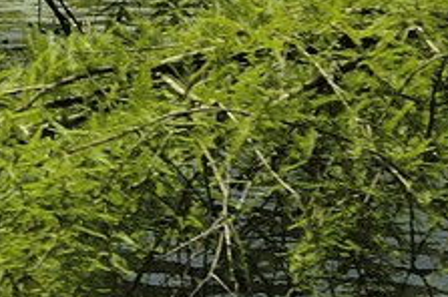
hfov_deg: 6.0
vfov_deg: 4.5
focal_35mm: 302
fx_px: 3753
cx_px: -1129
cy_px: -207
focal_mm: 28
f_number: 9.5
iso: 100
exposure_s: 1/160
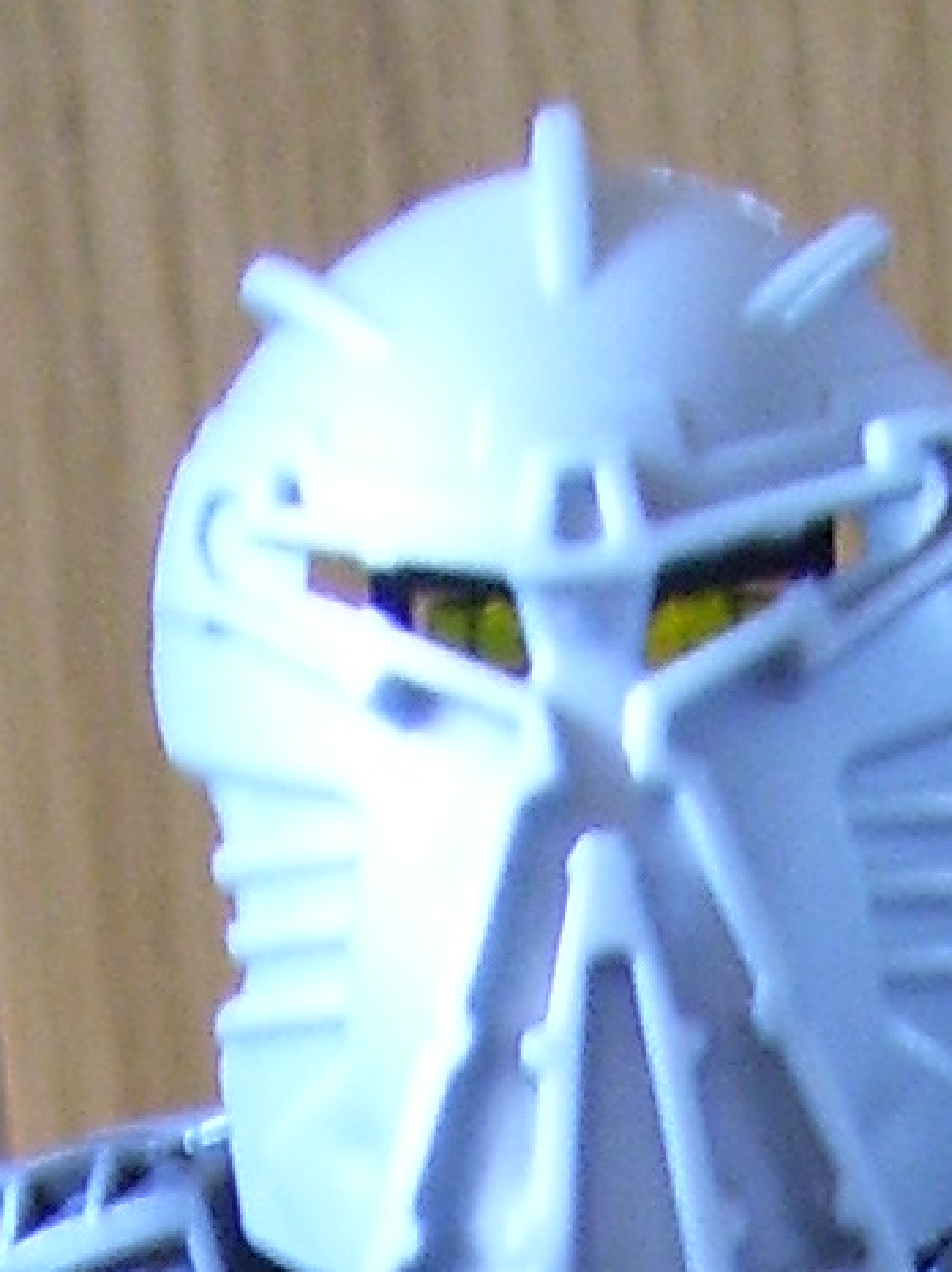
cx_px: 619
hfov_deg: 7.9
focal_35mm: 188
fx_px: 6900
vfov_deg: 9.4
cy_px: 2983
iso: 160
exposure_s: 1/15
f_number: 2.7
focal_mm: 5.6
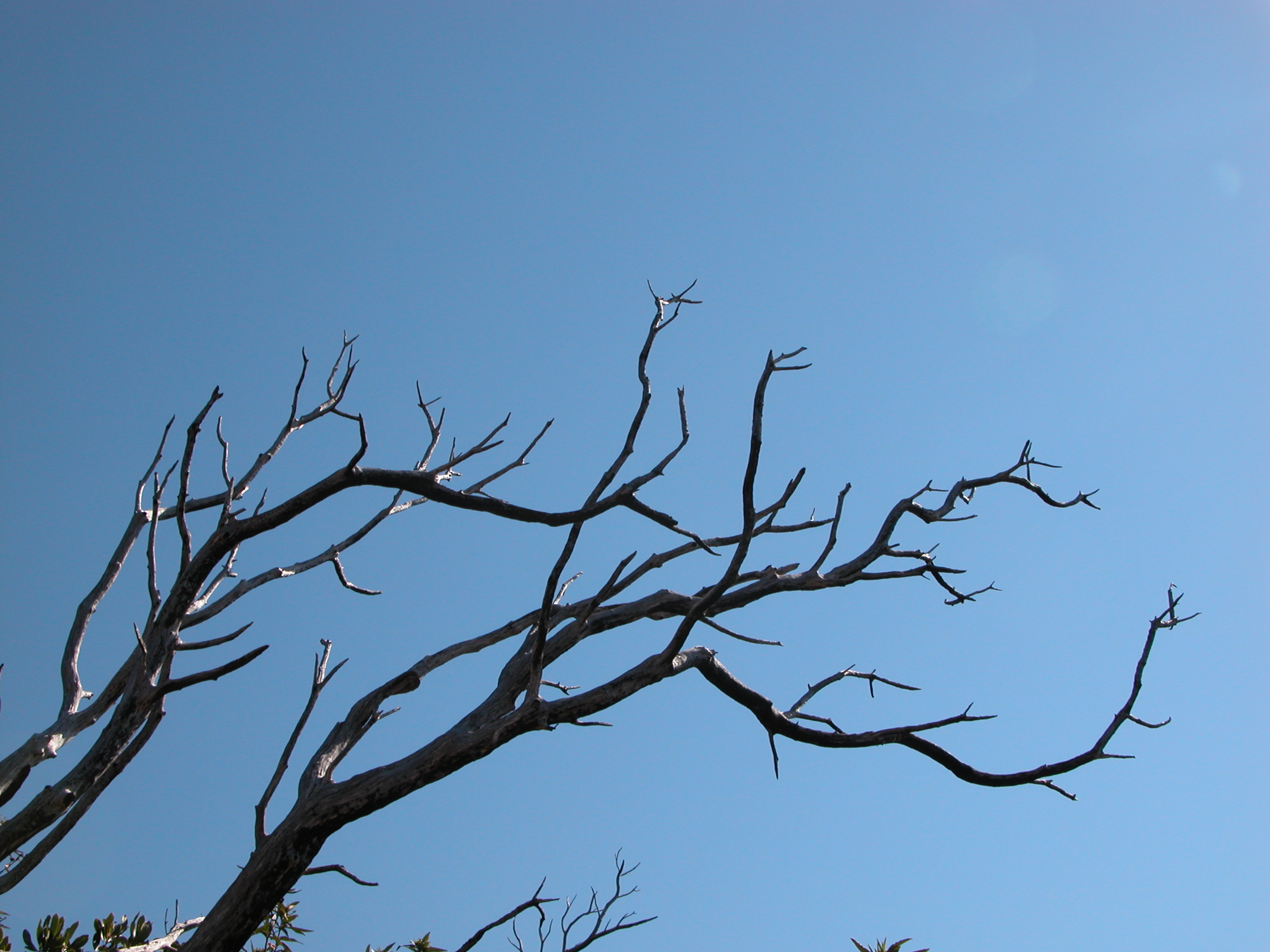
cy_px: 476
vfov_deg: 27.0
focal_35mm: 54
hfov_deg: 35.5
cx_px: 635
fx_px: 1981
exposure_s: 1/500
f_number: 6.2
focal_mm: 13.7
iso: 100
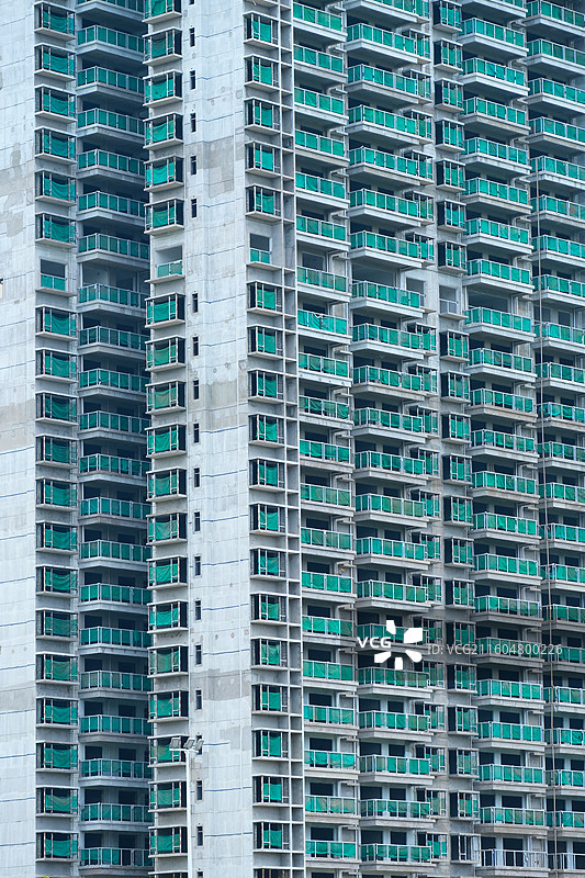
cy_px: 439
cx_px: 292
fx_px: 3414
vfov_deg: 14.7
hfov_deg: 9.8
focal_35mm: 140
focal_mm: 93.2
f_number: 5.6
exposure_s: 1/1000
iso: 640
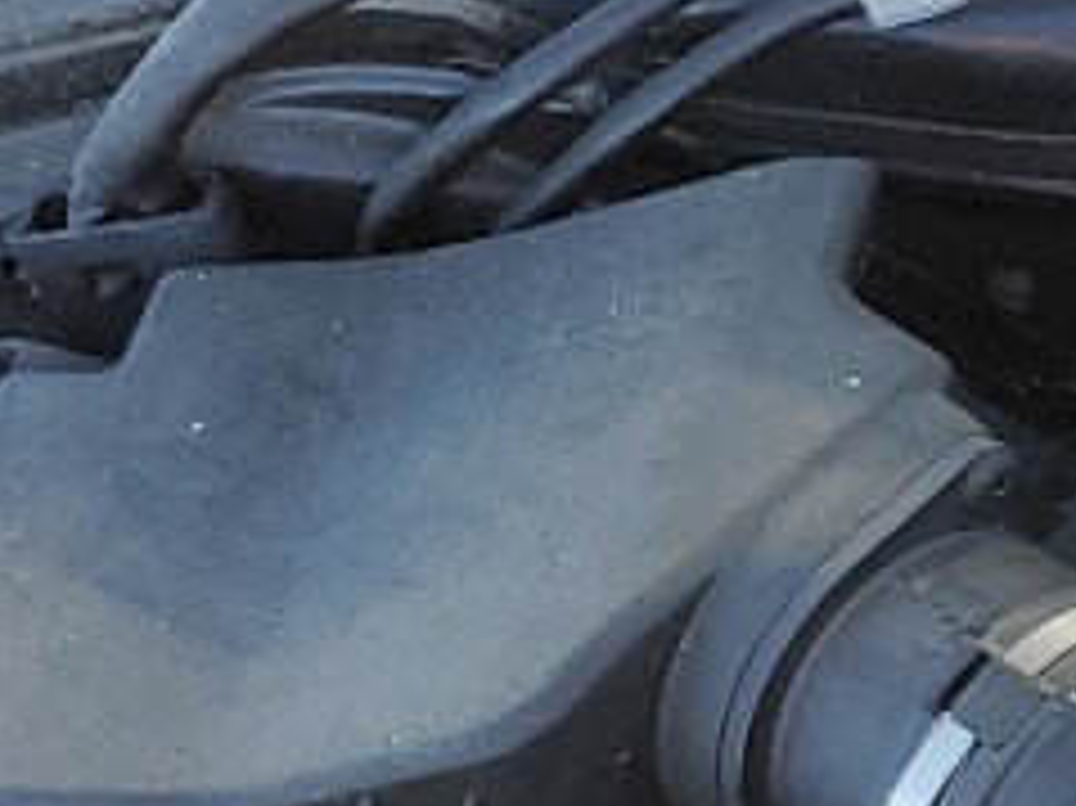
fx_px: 5406
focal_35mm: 174
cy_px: 243
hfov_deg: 9.4
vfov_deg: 8.5
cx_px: 3057
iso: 50
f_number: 1.5
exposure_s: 1/256
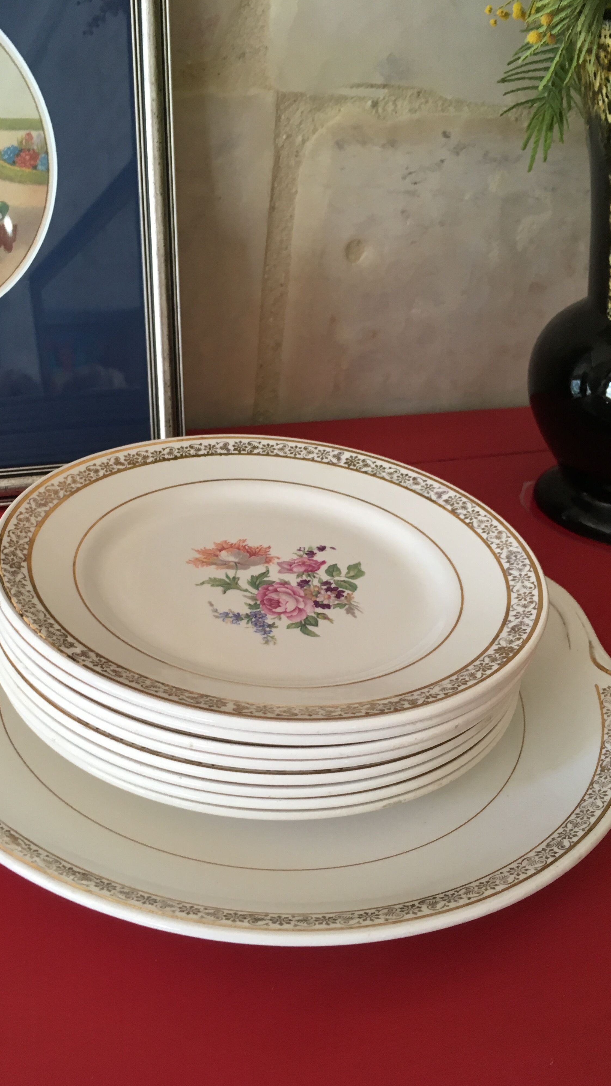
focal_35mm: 32
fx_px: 922
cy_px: 548
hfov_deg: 36.6
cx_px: 259
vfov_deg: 61.0
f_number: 2.2
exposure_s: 1/33
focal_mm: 4.15
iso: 64
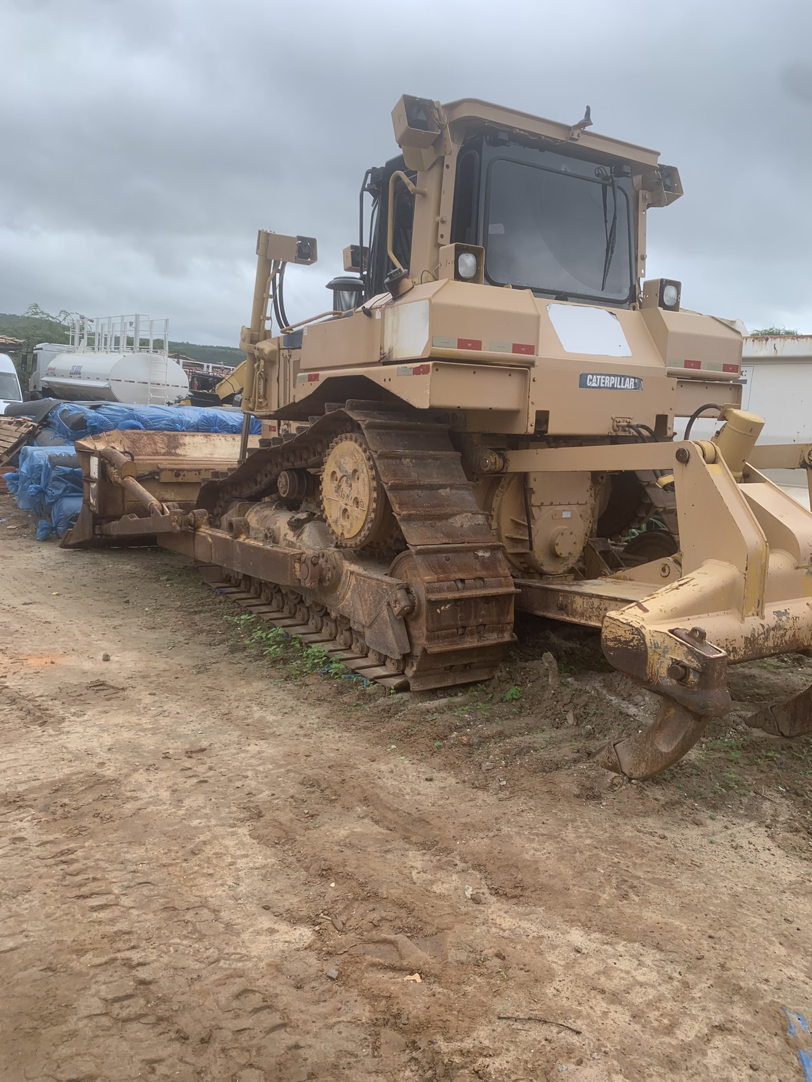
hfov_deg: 53.1
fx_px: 813
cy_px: 541
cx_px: 406
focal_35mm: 26
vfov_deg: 67.3
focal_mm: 4.25
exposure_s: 1/1021
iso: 25
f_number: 1.8
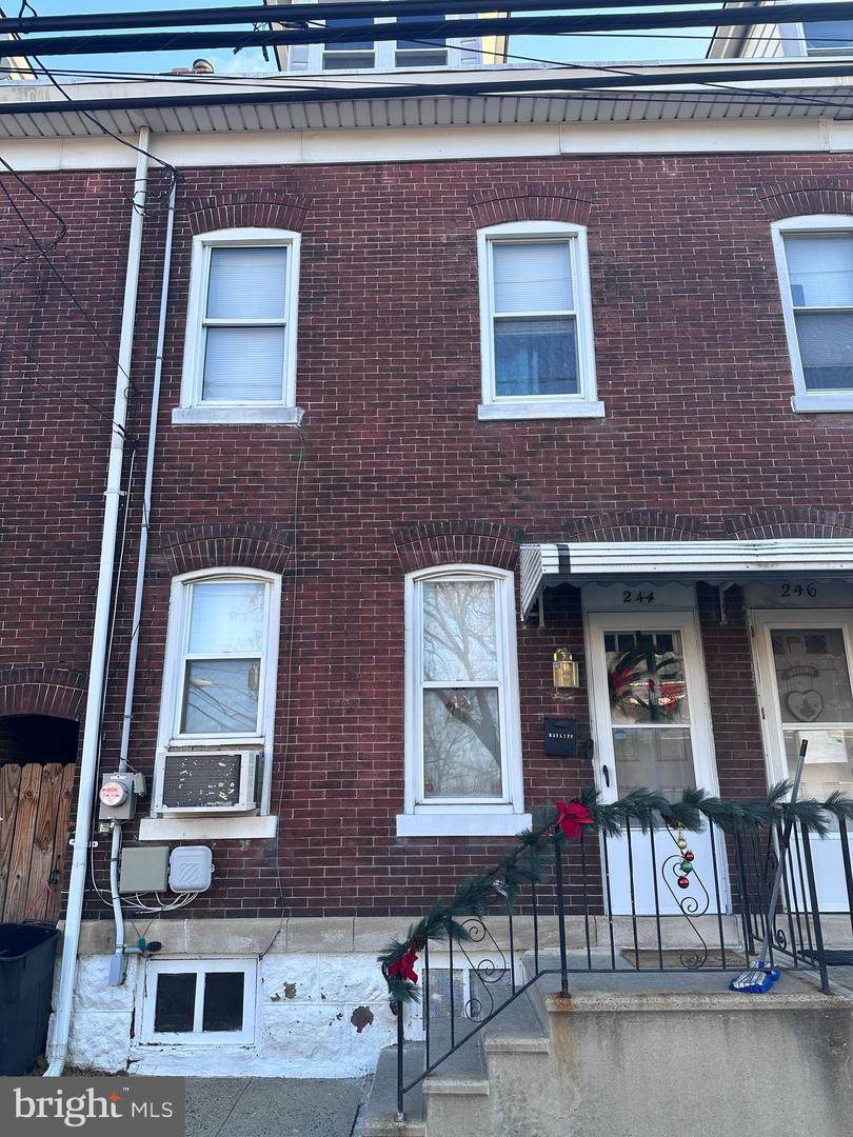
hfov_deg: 56.8
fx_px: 789
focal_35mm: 24
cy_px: 568
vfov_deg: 71.6
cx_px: 426
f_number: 1.78
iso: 80
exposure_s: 1/473
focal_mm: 6.86
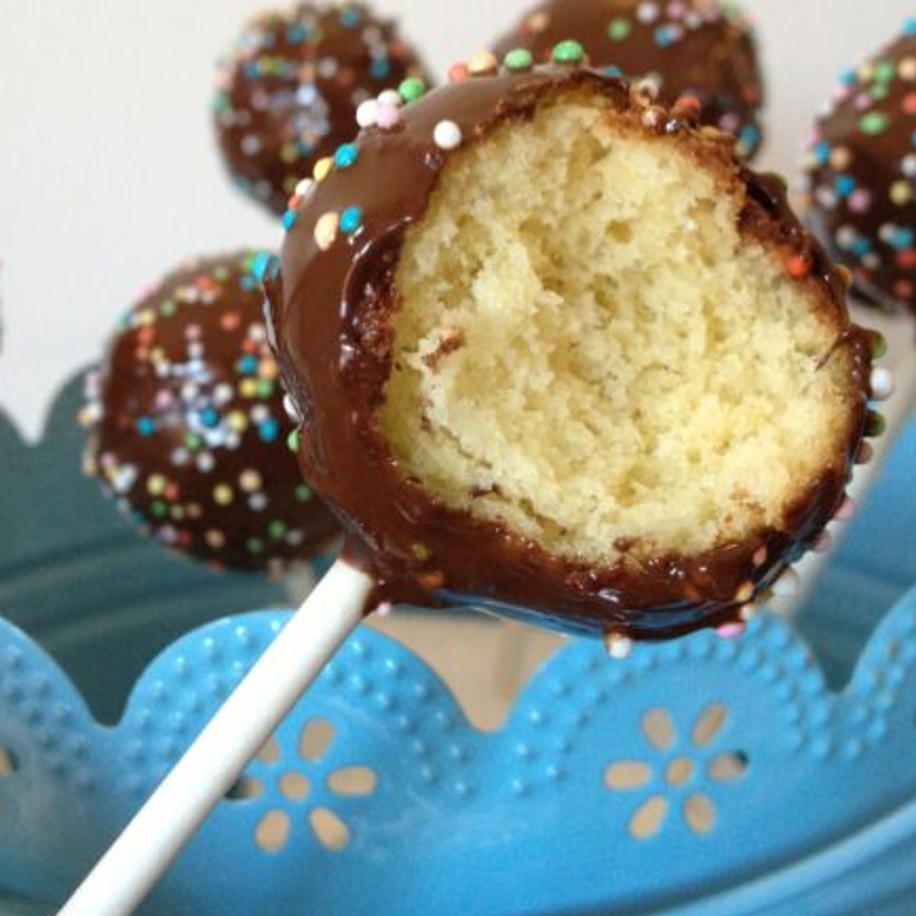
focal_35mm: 54
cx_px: 384
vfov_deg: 31.5
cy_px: 330
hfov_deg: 31.6
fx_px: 1617
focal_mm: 4.28
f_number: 2.4
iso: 160
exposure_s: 1/20
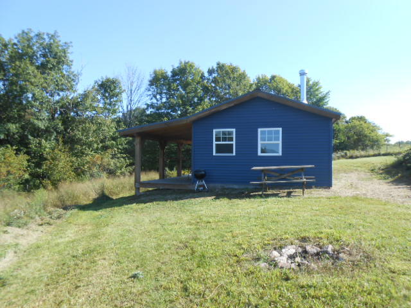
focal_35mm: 26
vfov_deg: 53.1
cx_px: 206
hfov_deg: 67.3
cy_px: 154
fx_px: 309
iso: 80
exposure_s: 1/320
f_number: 3.5
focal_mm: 4.6
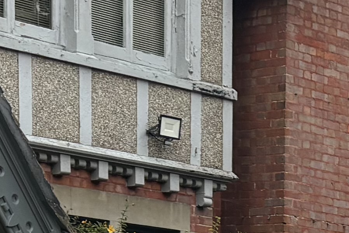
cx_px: 395
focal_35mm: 172
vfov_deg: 7.3
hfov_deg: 11.7
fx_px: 1668
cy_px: 613
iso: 50
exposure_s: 1/2398
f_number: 1.6
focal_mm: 5.96
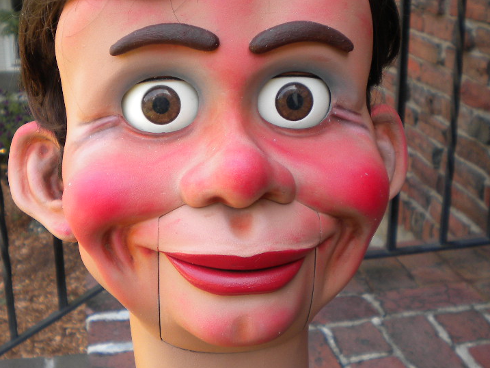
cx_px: 194
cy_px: 162
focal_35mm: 50
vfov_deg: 29.1
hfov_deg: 38.0
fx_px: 708
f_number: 3.1
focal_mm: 6.3
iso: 80
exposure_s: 1/116
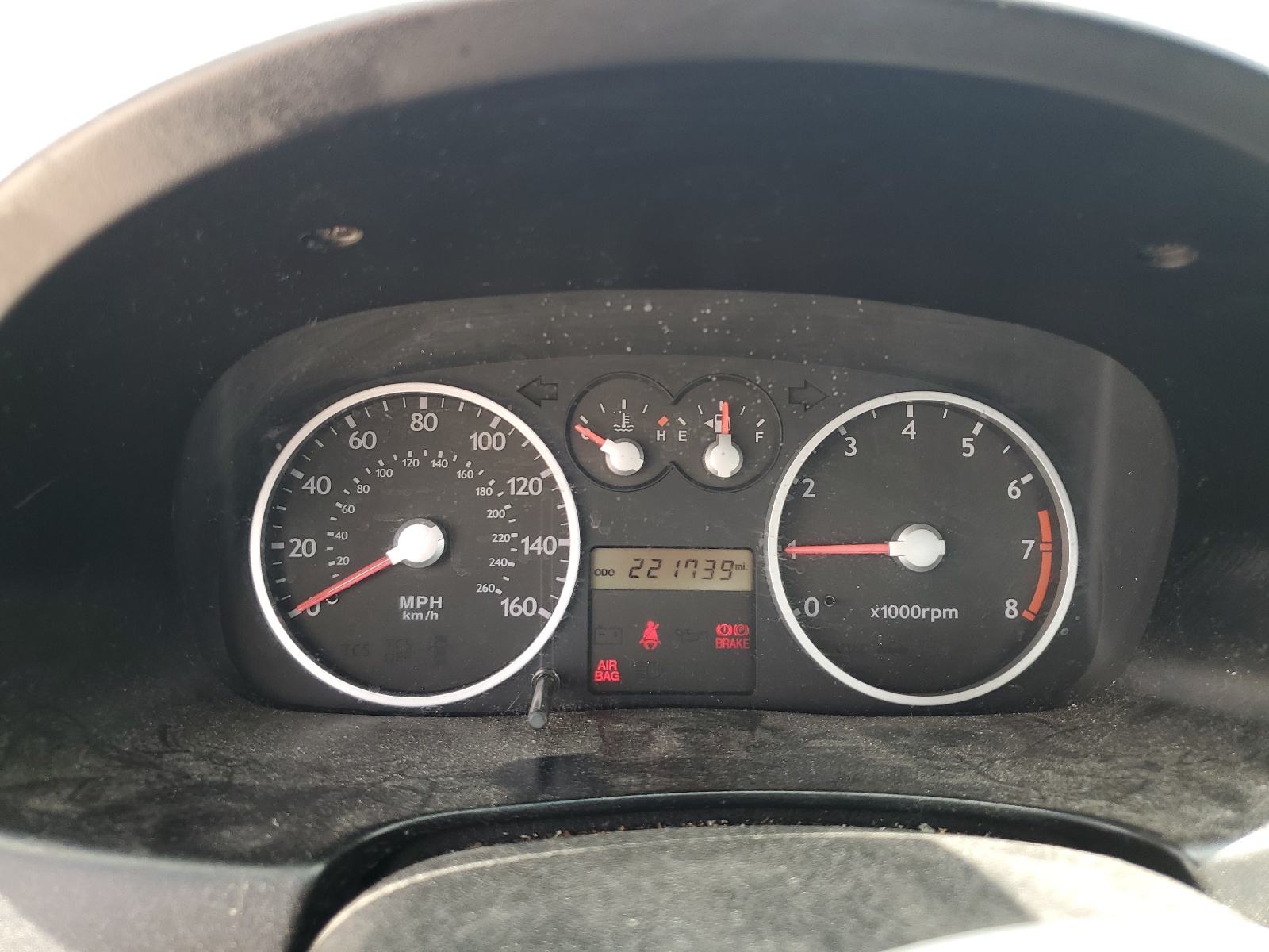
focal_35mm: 26
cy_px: 476
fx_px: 953
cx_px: 634
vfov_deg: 53.1
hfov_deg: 67.3
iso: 50
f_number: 1.5
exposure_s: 1/147
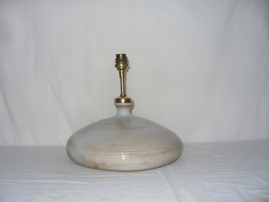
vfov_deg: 37.7
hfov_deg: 49.0
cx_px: 136
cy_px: 102
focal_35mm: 38
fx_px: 295
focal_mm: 6.1
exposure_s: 1/60
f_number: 2.8
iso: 100
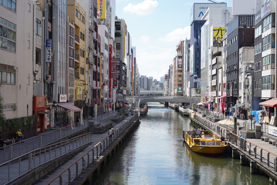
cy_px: 92
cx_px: 138
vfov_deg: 28.1
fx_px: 369
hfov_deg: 41.1
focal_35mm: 48
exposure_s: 1/800
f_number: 4
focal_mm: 48
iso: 100
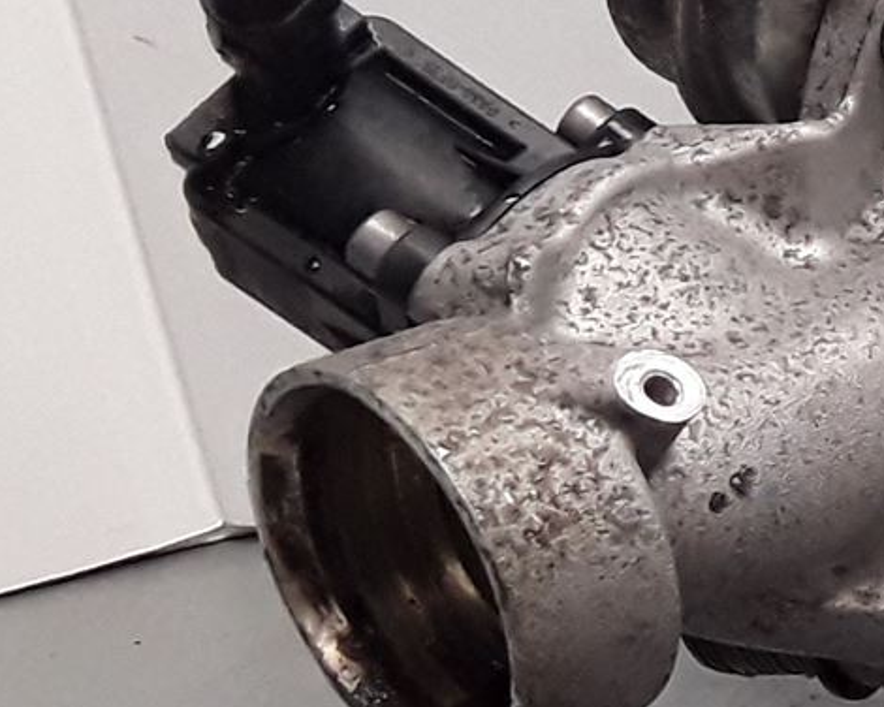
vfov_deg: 12.8
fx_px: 3113
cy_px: 660
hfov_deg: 13.4
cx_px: 1888
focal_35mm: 119
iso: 100
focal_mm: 2.91
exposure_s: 1/100
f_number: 1.9
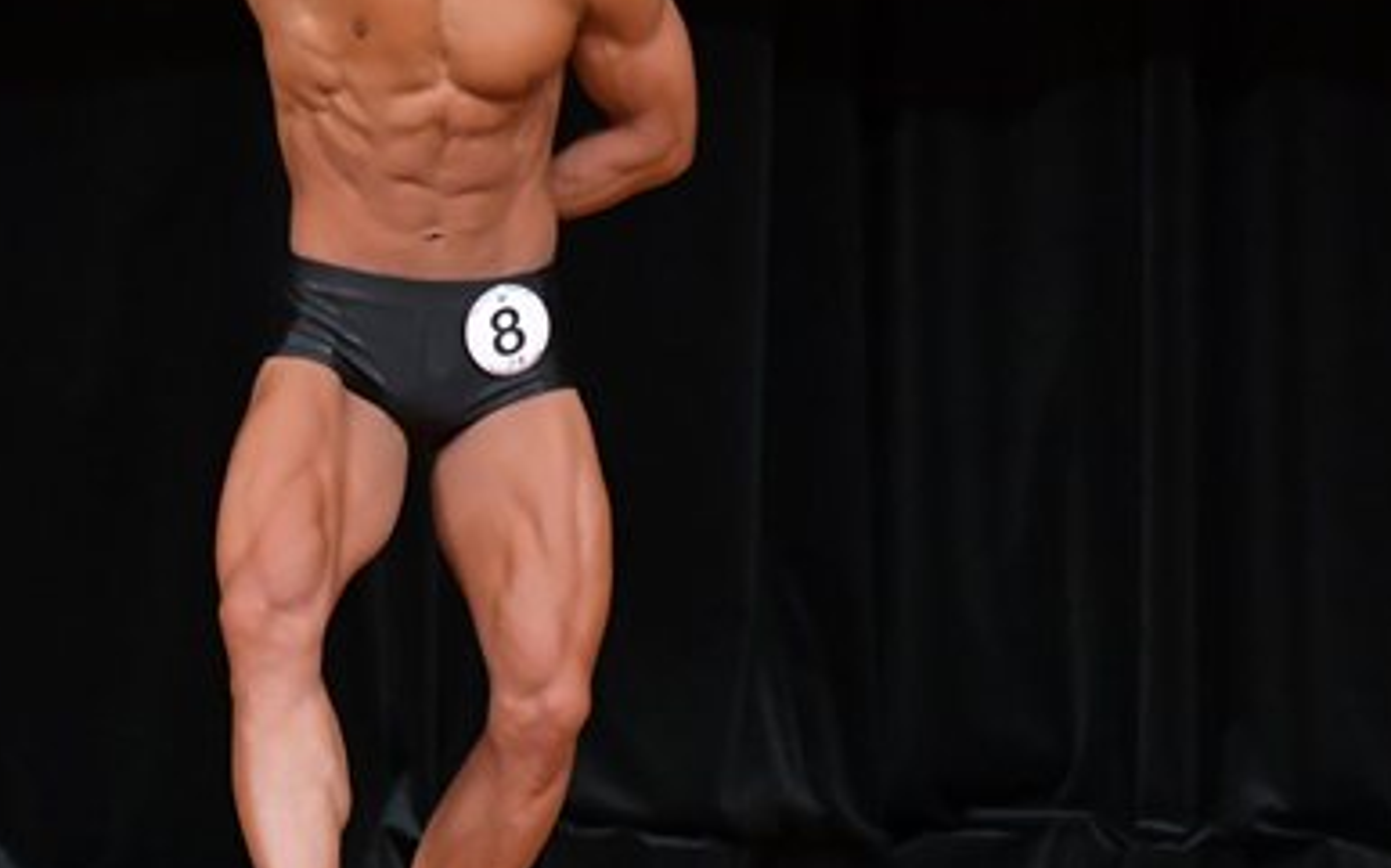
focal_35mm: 614
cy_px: 375
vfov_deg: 2.1
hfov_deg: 3.4
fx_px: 23270
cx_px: 359
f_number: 5.6
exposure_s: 1/400
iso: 4000
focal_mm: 200
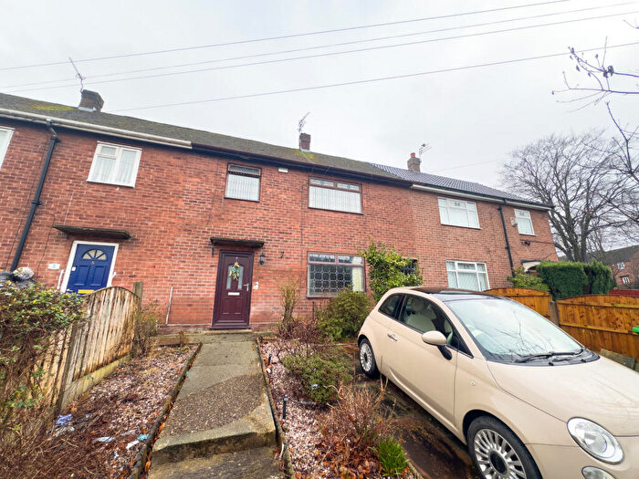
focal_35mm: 14
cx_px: 320
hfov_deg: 102.1
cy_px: 240
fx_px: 258
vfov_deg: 85.7
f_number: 2.2
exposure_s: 1/100
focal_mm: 2.22
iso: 40
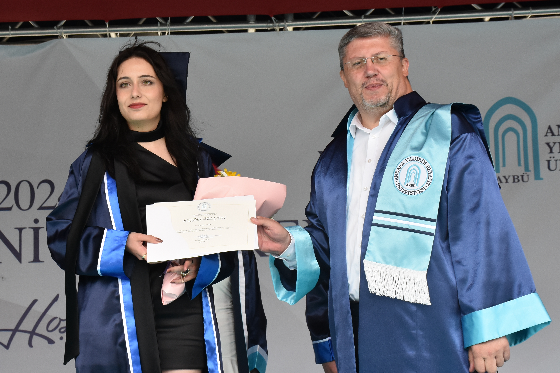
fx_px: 1366
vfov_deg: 15.5
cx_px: 152
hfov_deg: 23.0
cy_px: 129
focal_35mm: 88
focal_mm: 35
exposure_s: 1/400
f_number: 8
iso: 800
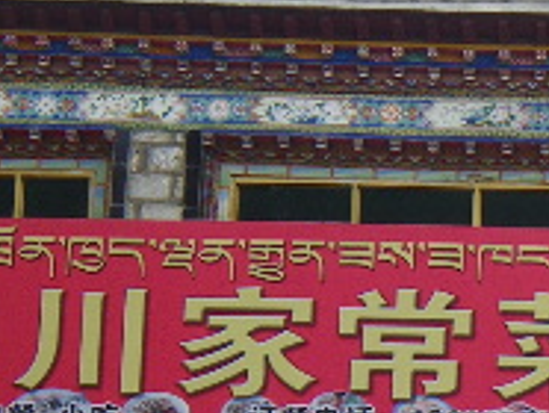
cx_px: 942
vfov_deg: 10.1
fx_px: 2319
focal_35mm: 146
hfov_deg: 12.5
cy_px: 422
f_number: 4.6
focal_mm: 6.1
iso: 50
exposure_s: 1/160
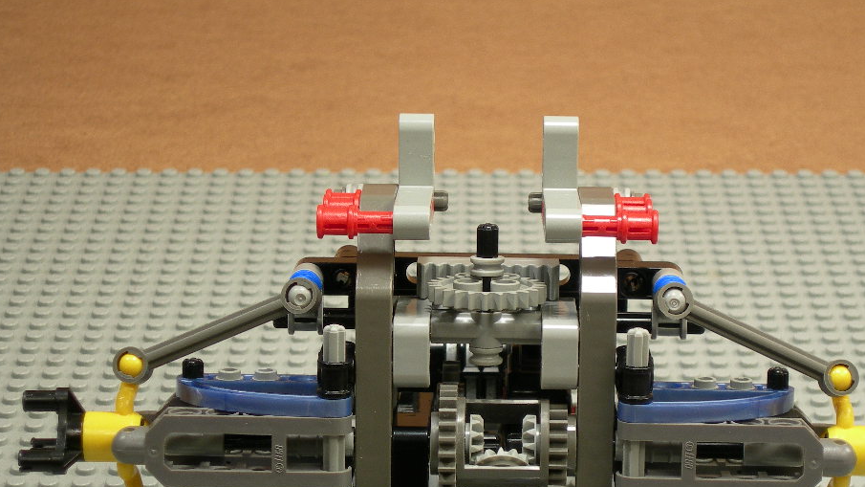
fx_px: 2913
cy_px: 316
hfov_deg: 16.9
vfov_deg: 9.5
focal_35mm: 127
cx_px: 485
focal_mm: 21.3
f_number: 4.6
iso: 50
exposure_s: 1/6.8
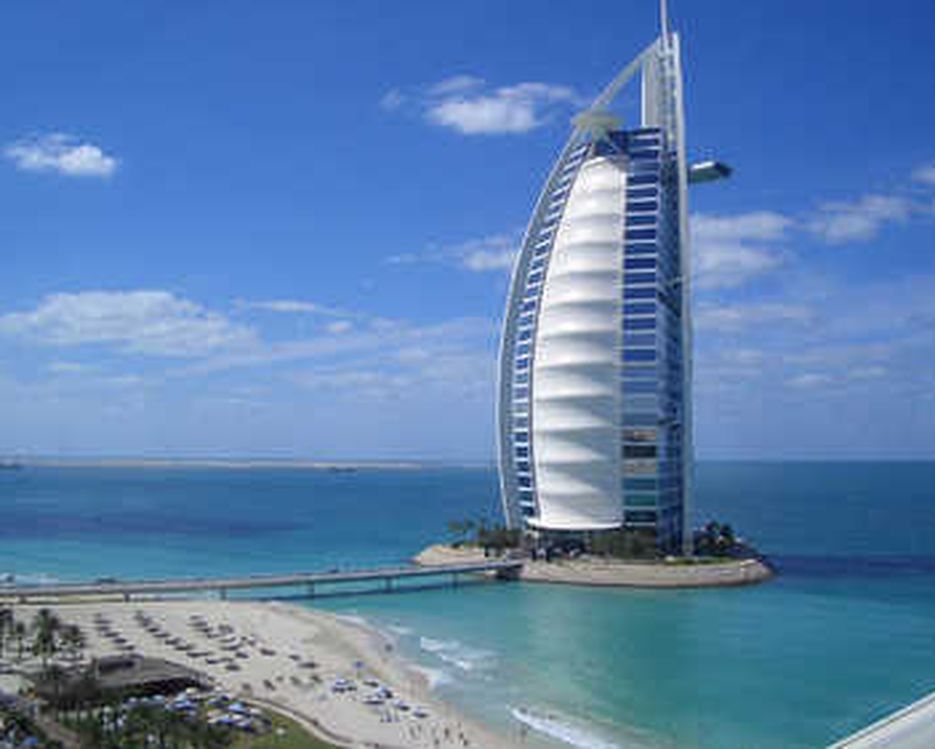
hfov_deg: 49.1
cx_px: 479
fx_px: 1024
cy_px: 377
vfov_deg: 40.1
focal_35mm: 37
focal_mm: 5.8
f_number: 4.3
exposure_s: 1/1250
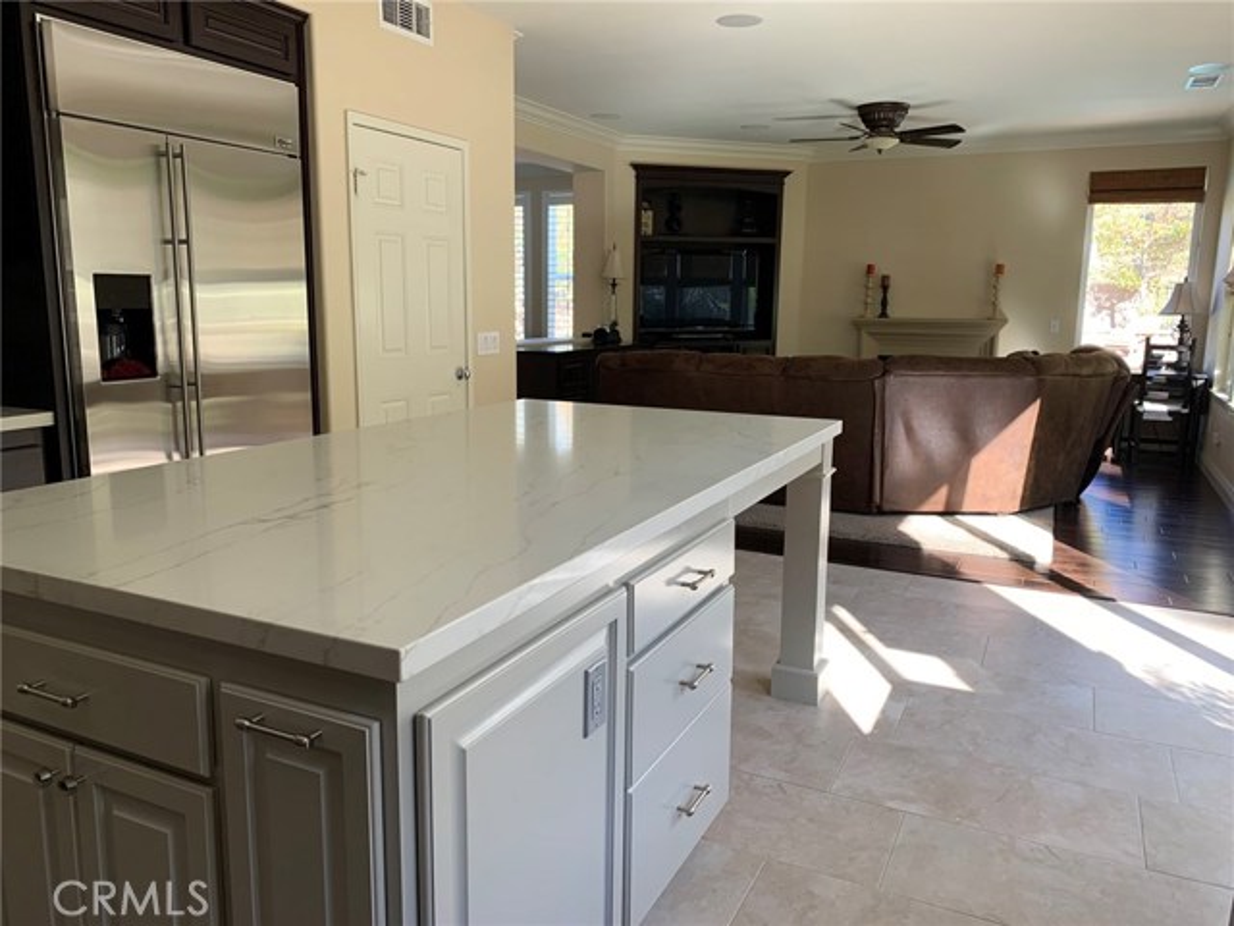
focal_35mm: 26
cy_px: 463
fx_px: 927
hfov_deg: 67.3
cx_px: 617
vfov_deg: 53.1
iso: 80
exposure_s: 1/121
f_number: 1.8
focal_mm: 4.25
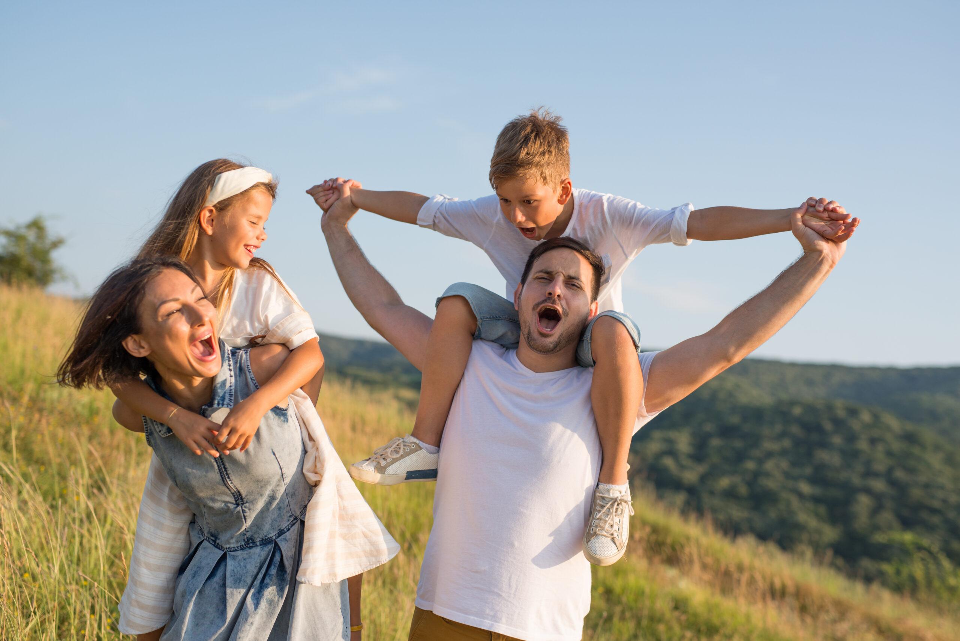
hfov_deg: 39.6
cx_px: 480
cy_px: 320
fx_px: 1334
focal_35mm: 50
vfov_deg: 27.0
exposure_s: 1/2500
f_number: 2.8
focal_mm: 50
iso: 200
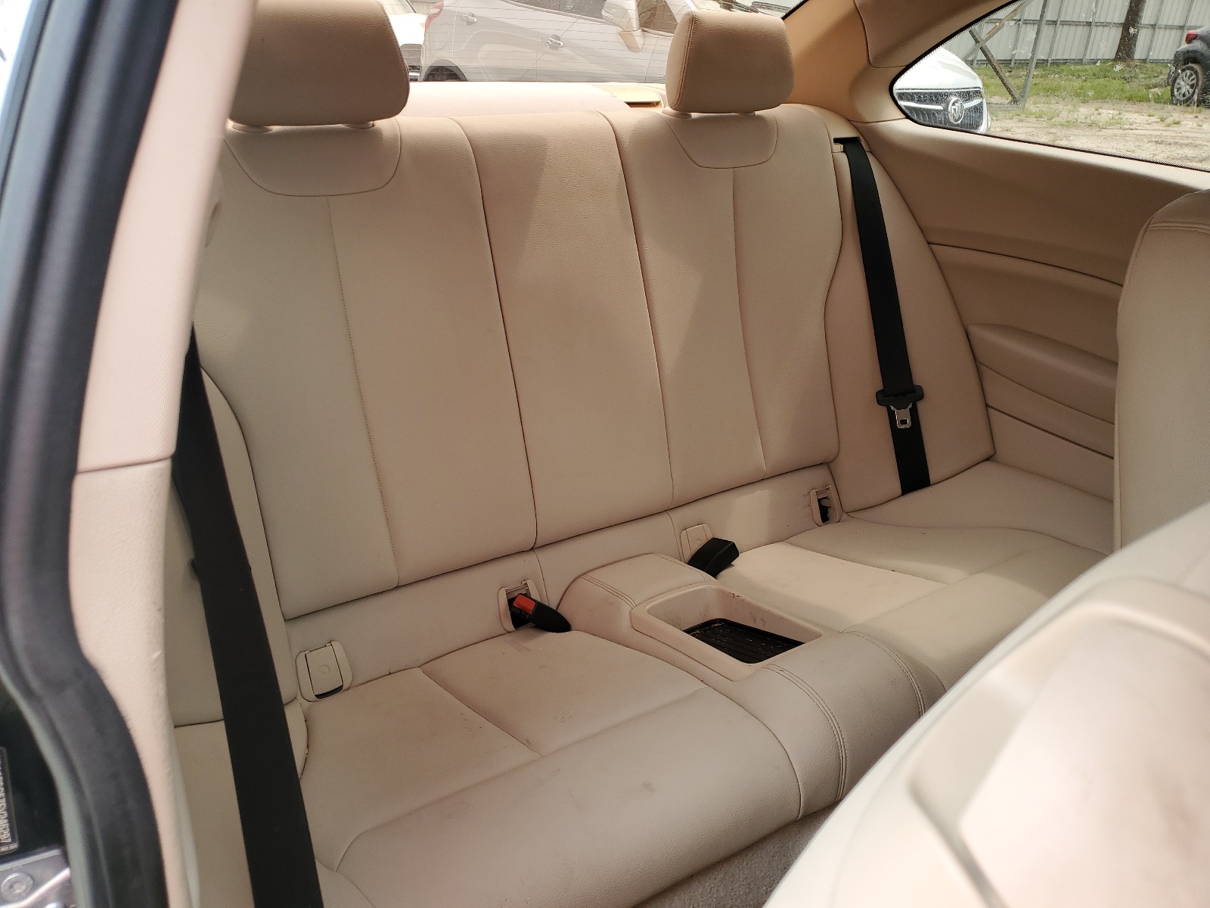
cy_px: 454
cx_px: 605
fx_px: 909
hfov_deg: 67.3
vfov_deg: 53.1
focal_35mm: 26
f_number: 1.5
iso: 50
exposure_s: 1/227
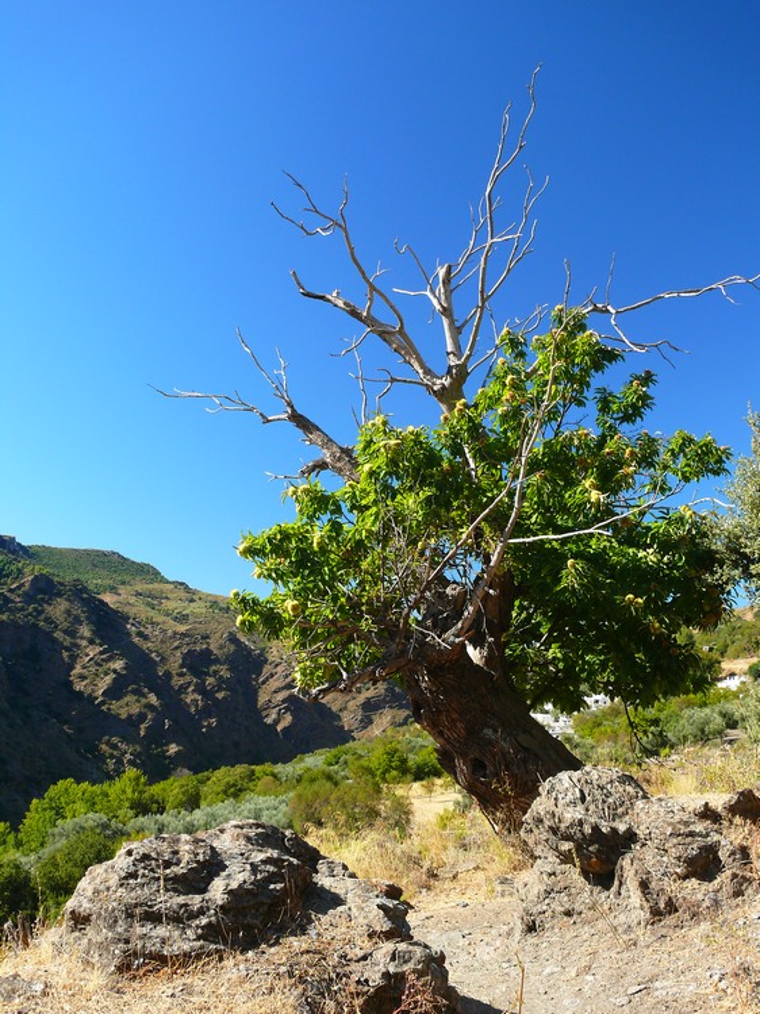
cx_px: 380
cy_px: 507
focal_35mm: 40
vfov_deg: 46.8
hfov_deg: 35.9
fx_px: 1172
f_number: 4
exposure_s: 1/100
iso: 100
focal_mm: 8.4
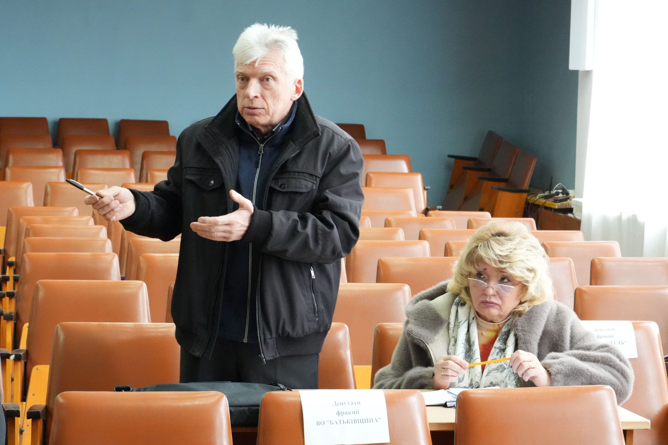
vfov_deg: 14.2
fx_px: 1781
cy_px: 222
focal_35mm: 96
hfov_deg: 21.2
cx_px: 334
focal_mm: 64
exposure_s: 1/25
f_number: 10
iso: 6400
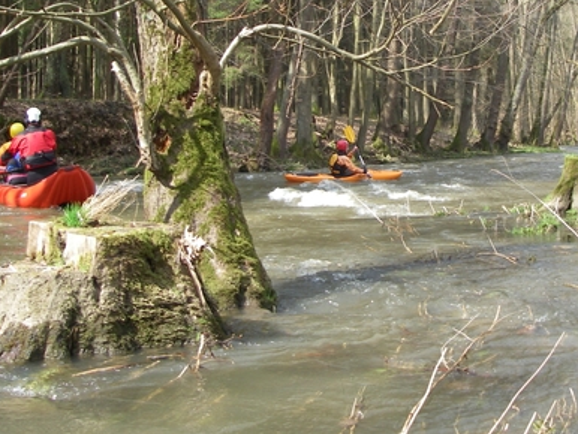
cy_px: 102
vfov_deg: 23.1
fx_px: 1053
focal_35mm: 63
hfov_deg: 30.5
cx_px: 379
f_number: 3.3
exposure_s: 1/160
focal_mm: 6.3
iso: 64
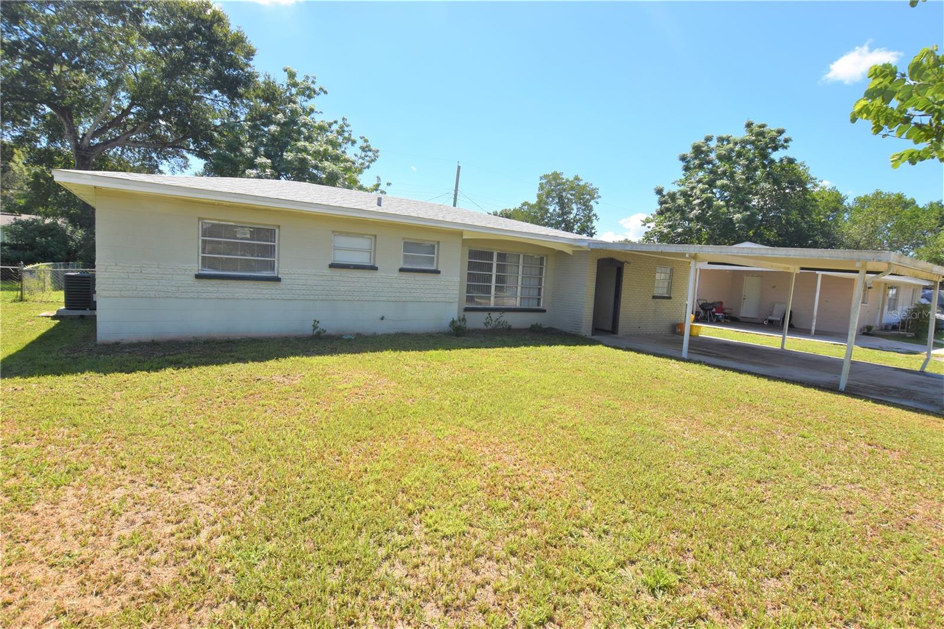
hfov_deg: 92.5
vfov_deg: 69.6
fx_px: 452
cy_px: 314
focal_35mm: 17
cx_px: 472
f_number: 8
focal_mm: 11.5
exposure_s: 1/250
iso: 100
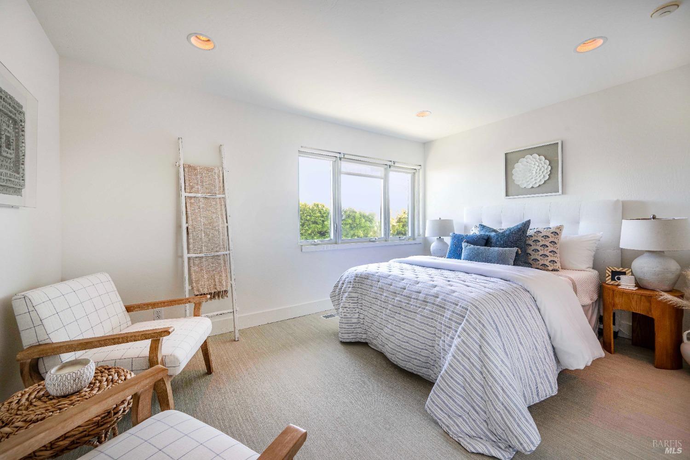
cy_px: 230
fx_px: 268
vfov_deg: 81.2
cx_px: 345
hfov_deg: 104.3
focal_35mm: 14
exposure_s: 1/3
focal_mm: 14
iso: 250
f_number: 9
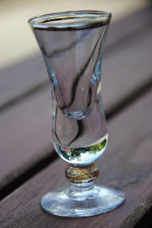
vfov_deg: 13.0
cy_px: 114
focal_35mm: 158
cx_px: 76
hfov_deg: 8.7
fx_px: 995
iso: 200
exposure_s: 1/320
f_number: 5.6
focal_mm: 105
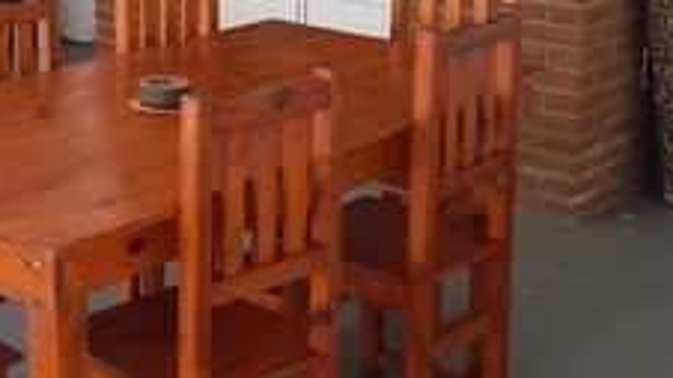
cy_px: -9
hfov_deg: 36.9
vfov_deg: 21.7
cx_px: 80
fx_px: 946
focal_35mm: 53
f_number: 2
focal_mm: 4.6
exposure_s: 1/60
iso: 20
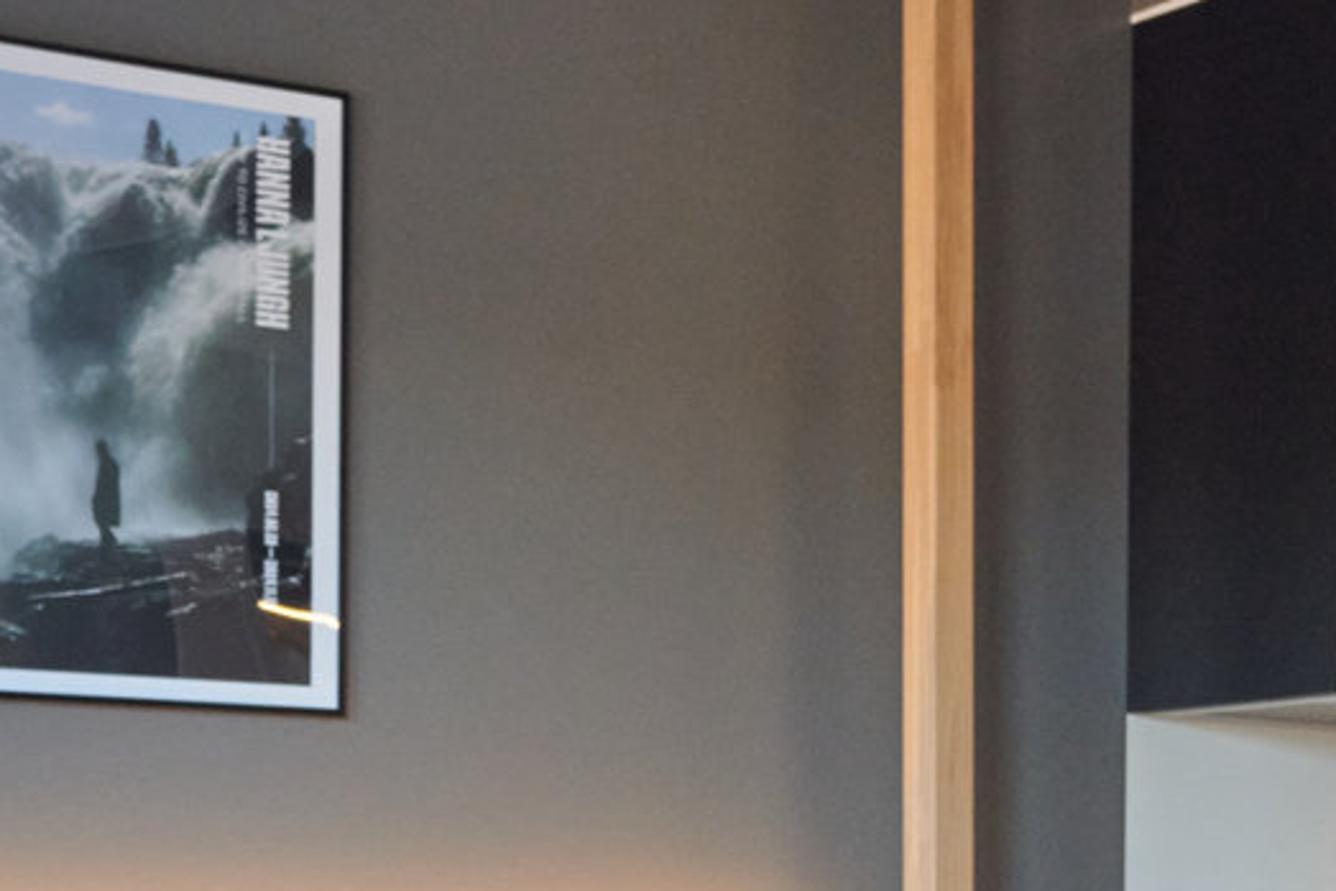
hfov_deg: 21.6
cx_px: 447
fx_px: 3489
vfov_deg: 14.2
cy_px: 1005
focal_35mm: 94
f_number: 8
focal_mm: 24
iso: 1000
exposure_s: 1/50
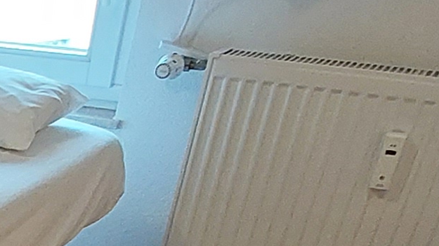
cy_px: 414
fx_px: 861
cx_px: -240
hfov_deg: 22.7
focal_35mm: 74
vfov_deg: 14.7
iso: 320
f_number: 2.2
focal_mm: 1.42
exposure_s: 1/17
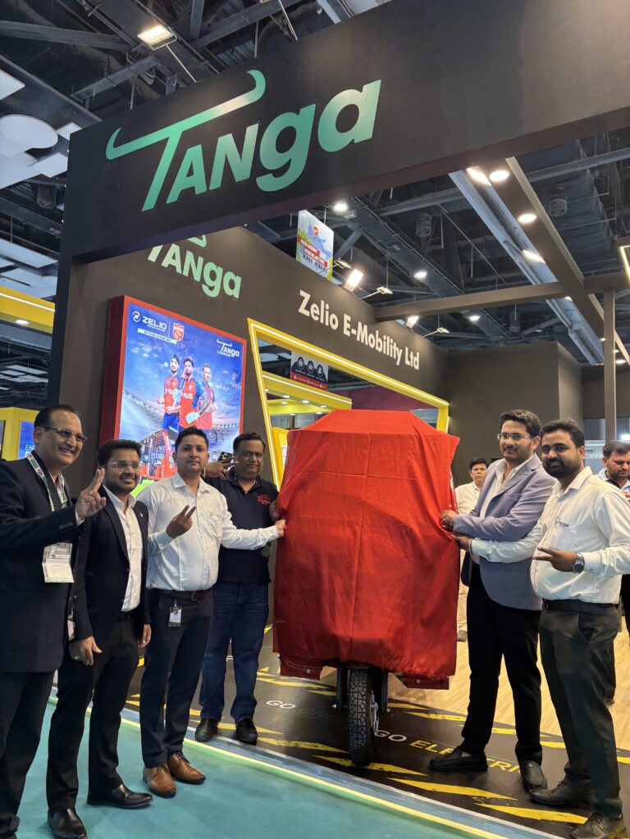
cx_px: 315
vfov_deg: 67.3
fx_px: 631
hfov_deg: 53.1
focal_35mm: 26
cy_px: 420
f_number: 1.6
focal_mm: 5.96
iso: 50
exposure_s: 1/100
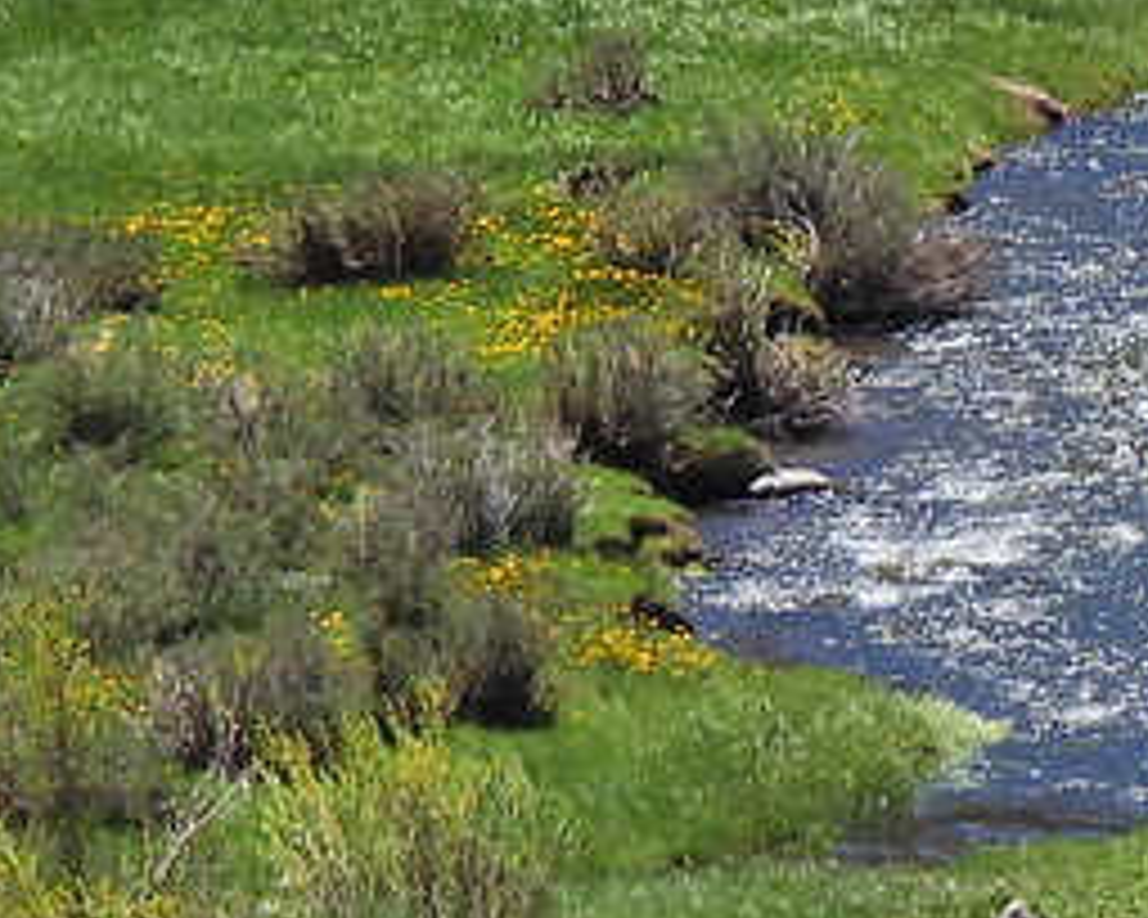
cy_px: 63
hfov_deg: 1.2
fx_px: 53309
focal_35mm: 1569
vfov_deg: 1.0
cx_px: 1351
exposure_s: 1/640
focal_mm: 57.1
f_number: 5
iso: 100
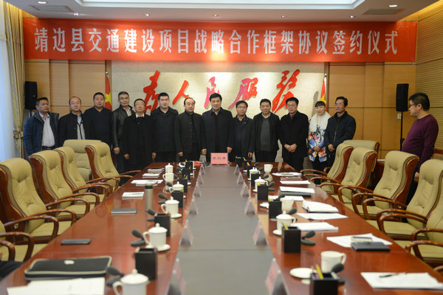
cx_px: 222
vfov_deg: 31.9
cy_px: 148
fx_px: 517
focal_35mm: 42
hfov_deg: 46.4
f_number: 2.8
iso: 250
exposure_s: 1/30
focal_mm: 42
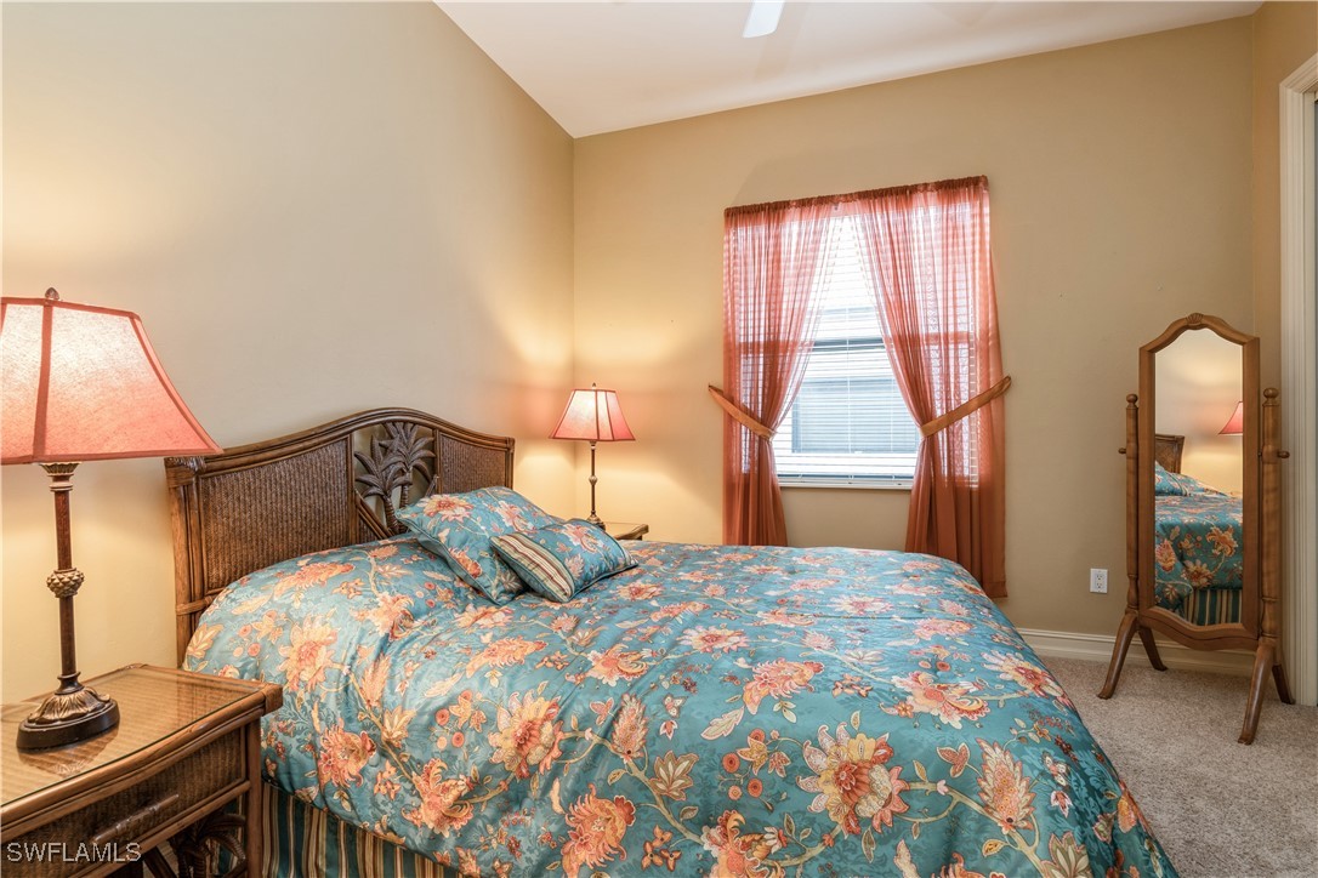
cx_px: 659
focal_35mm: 16
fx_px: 586
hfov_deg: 96.7
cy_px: 439
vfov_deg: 73.7
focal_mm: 16
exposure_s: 1/1.25
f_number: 8
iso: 200
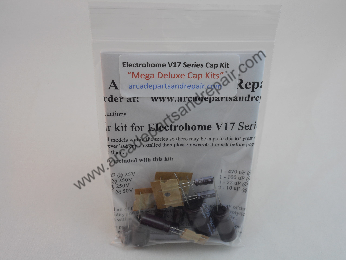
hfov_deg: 42.9
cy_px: 130
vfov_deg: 32.9
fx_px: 440
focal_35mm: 44
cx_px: 173
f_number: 4.7
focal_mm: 7.9
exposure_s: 1/30
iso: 100
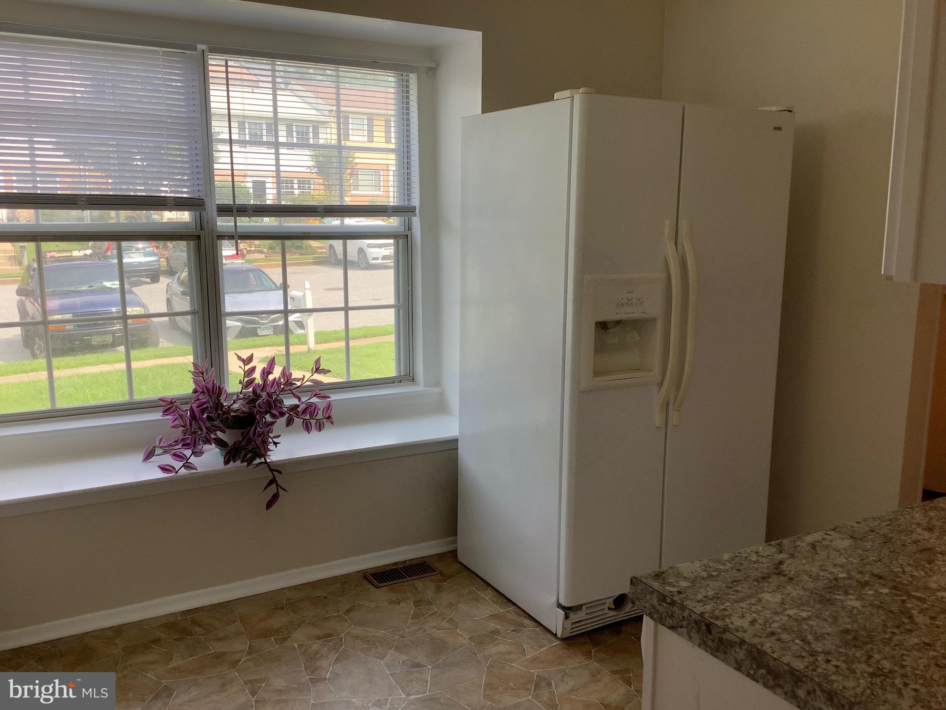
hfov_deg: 58.4
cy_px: 355
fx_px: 847
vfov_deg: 45.4
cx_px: 473
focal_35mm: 31
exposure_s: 1/120
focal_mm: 3.3
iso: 32
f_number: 2.4
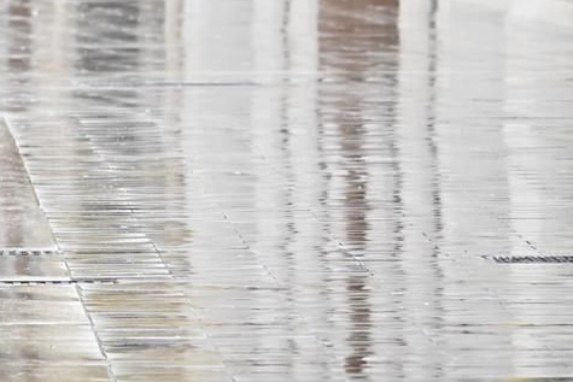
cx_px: -186
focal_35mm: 1262
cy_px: -126
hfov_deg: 1.6
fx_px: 20092
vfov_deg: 1.1
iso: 1600
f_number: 6.3
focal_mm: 250
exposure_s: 1/200
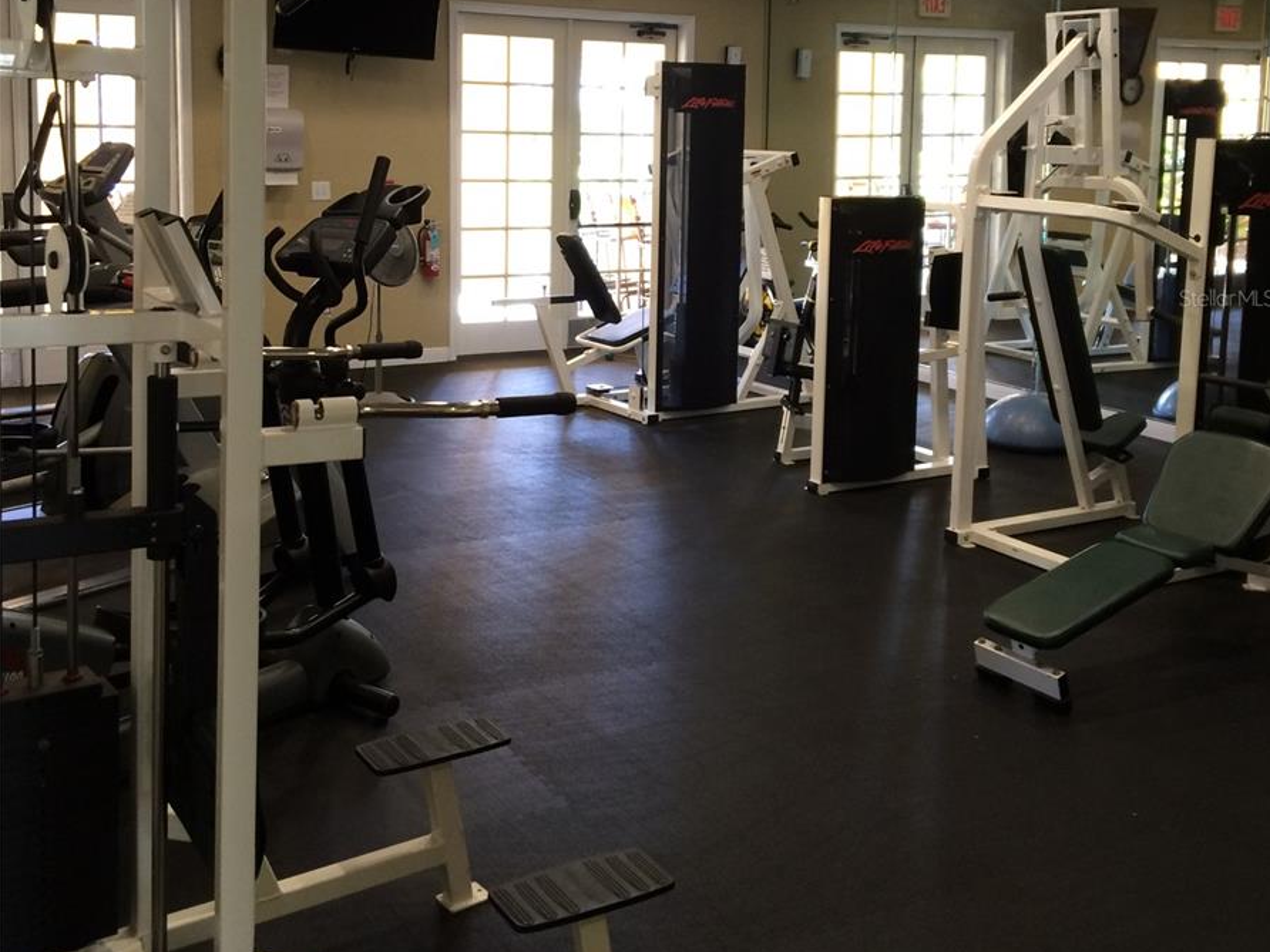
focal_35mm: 39
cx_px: 639
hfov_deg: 47.9
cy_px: 297
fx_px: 1431
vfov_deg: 36.3
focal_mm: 4.15
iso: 100
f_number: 2.2
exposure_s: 1/30
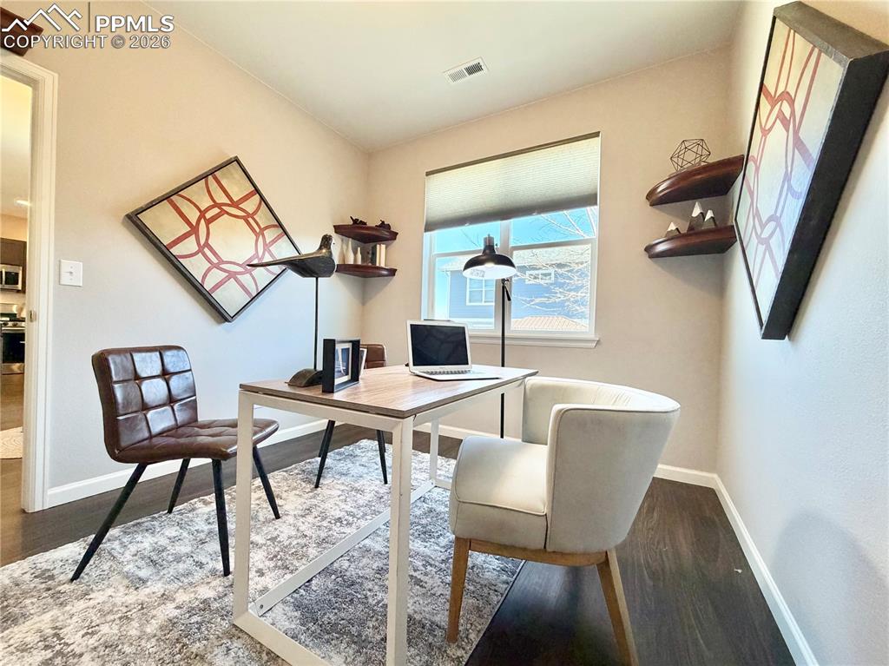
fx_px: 359
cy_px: 333
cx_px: 444
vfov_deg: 85.6
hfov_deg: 102.1
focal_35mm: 14
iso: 320
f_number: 2.2
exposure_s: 1/120
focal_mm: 2.22
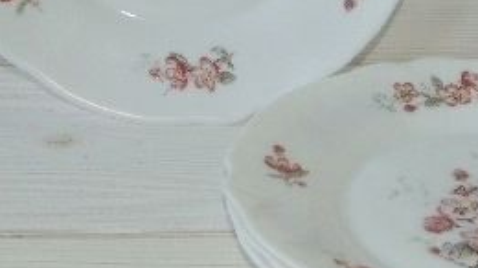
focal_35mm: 118
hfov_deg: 18.1
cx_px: 351
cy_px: -64
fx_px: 1495
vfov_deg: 10.1
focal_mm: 11.46
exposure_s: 1/160
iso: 64
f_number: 3.2
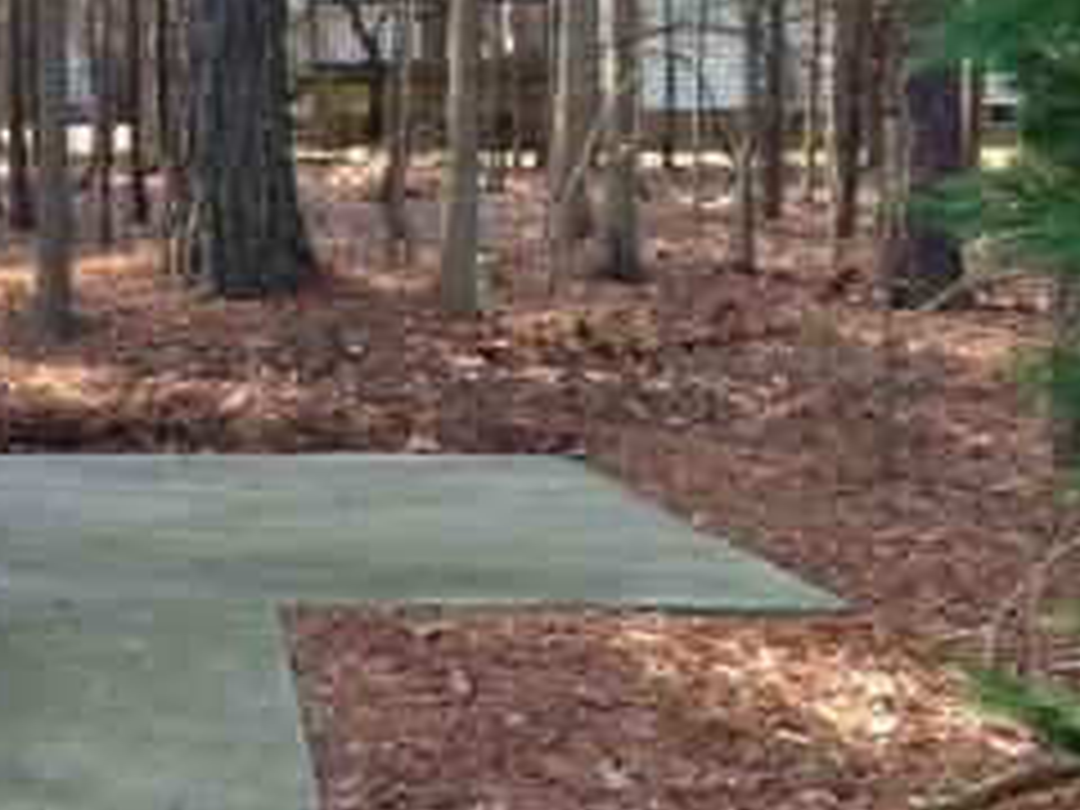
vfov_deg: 16.8
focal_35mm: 88
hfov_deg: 21.5
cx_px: 9
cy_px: 454
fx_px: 2746
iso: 50
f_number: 2.4
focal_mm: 4.12
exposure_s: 1/139
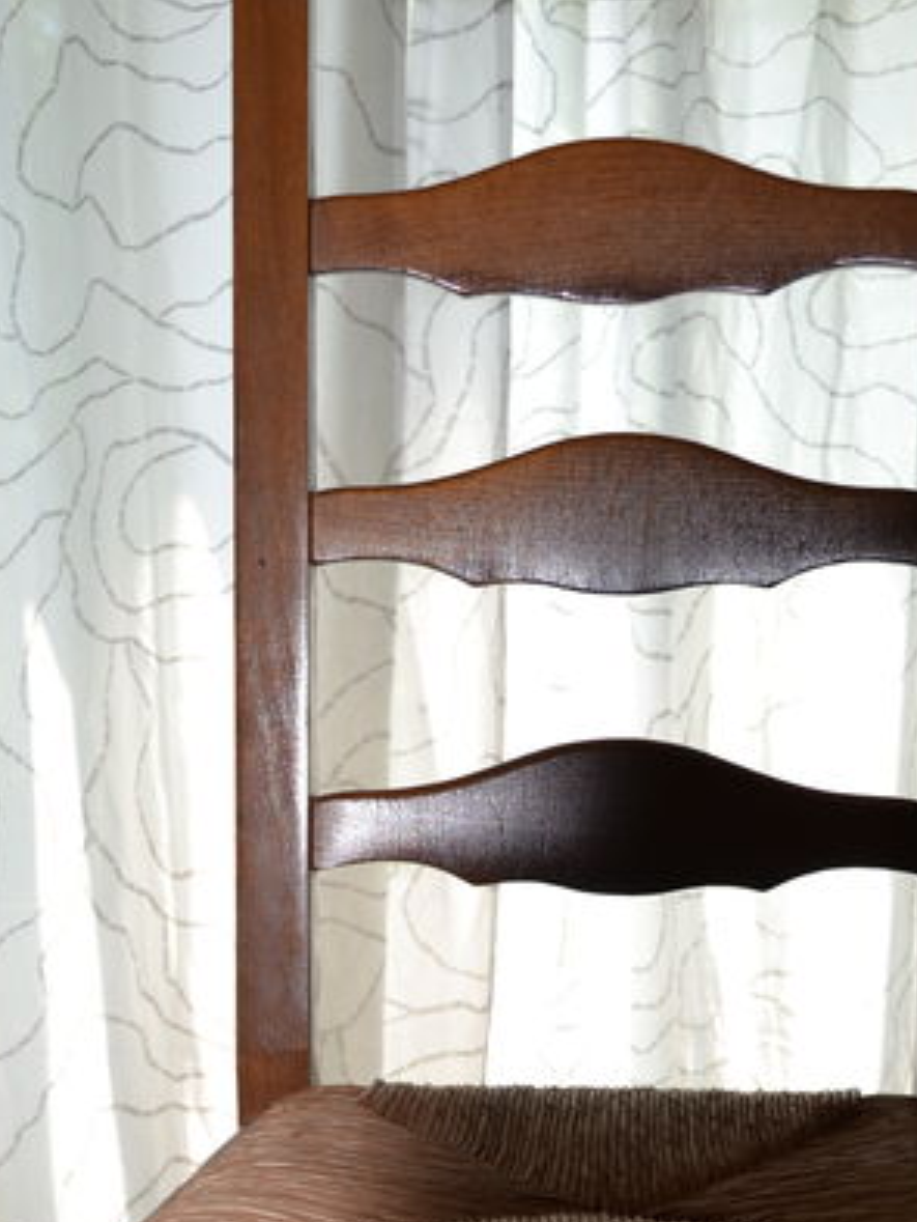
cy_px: 1129
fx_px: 2330
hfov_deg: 22.3
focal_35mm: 66
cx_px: 399
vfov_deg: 28.1
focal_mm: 18
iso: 125
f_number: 4
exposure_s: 1/125
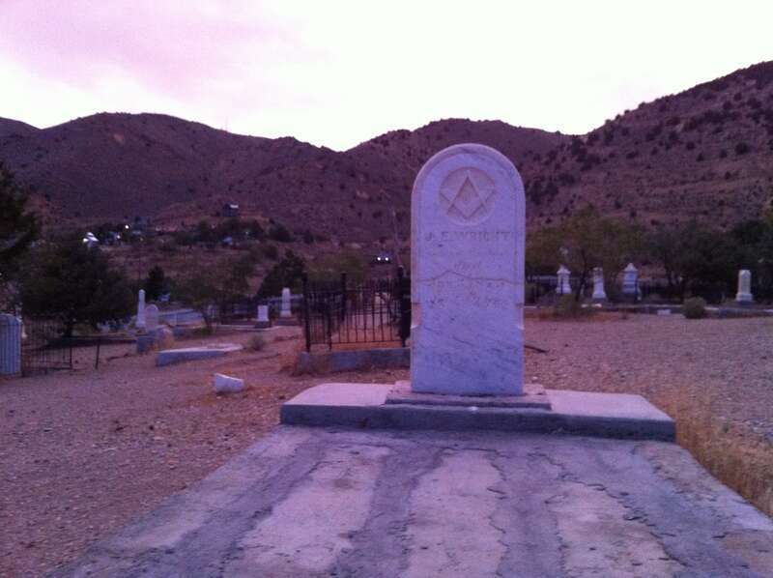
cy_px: 289
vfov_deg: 40.6
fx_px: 781
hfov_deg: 52.7
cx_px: 386
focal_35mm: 35
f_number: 2.8
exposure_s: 1/15
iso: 500
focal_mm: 3.85
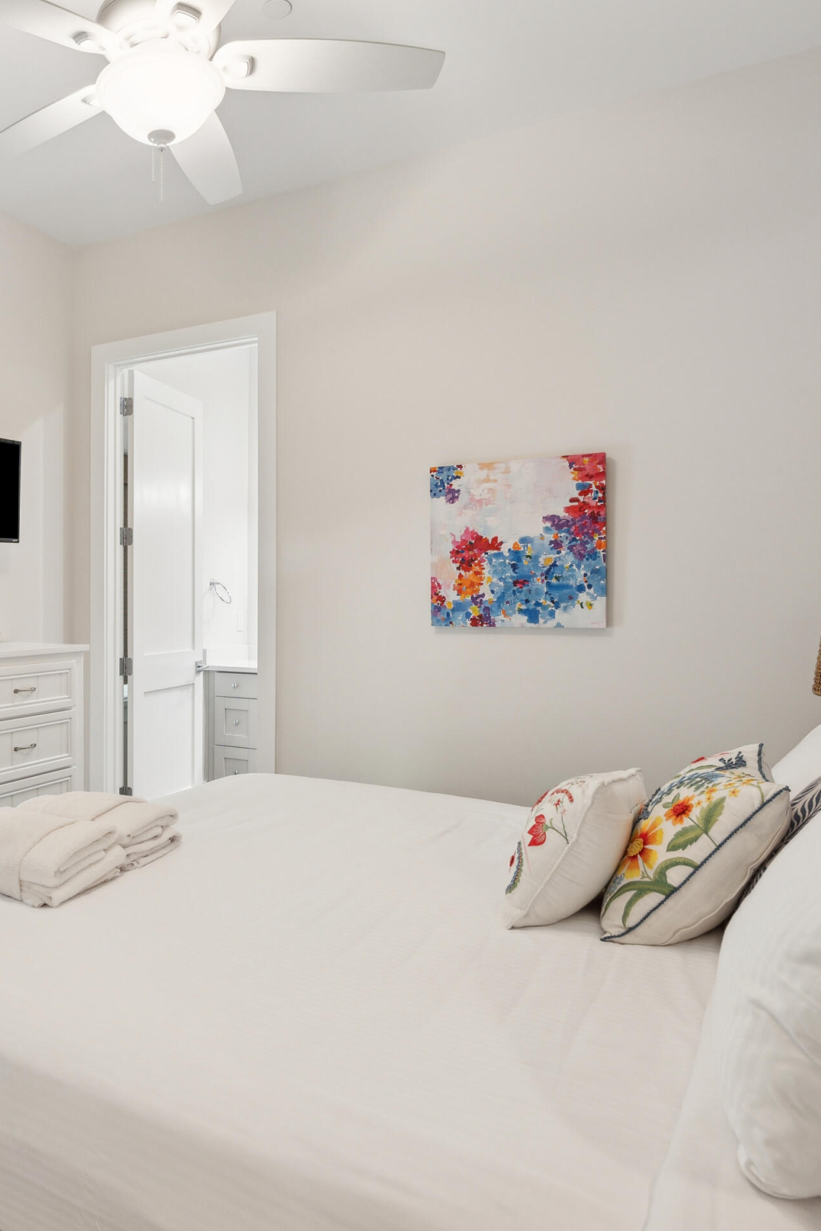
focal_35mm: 25
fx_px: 855
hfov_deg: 48.6
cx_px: 174
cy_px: 603
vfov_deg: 71.5
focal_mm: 16
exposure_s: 1/10
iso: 500
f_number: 7.1
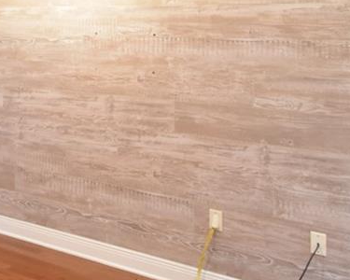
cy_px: 1
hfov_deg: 26.9
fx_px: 622
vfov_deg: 24.3
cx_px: -94
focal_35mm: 60
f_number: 3.5
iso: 800
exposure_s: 1/30
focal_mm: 10
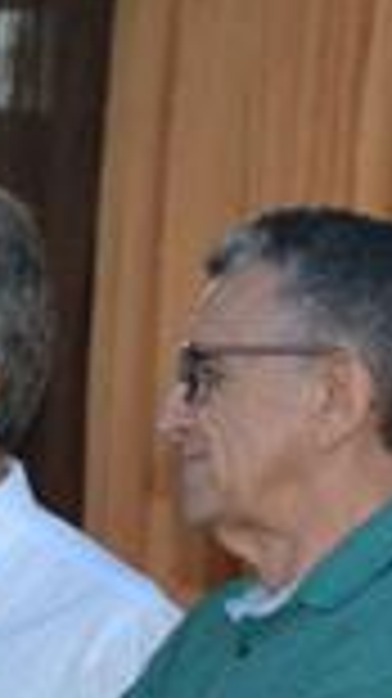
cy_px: 948
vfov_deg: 8.2
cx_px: -928
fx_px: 4794
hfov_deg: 4.4
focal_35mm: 259
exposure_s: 1/60
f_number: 4.5
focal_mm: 40
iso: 3200
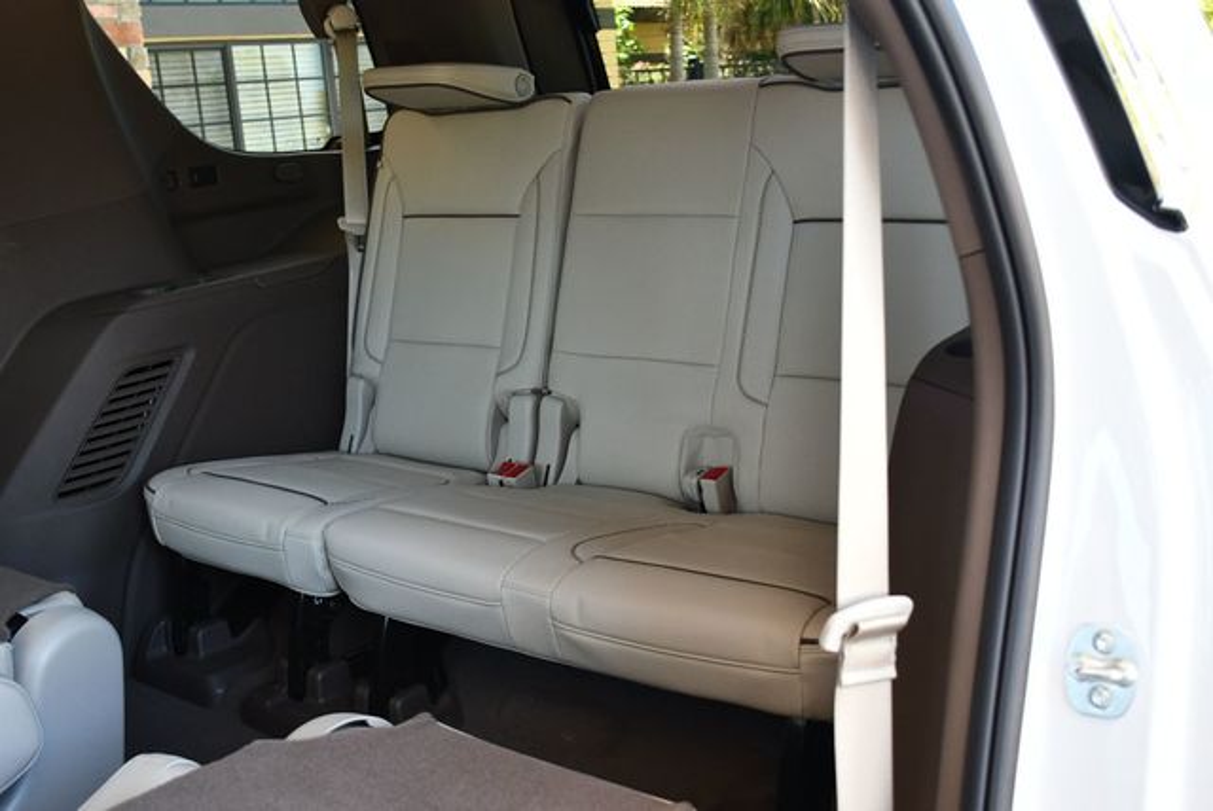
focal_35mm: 36
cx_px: 606
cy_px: 406
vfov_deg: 36.9
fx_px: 1214
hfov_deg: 53.1
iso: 720
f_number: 3.5
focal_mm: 18
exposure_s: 1/250
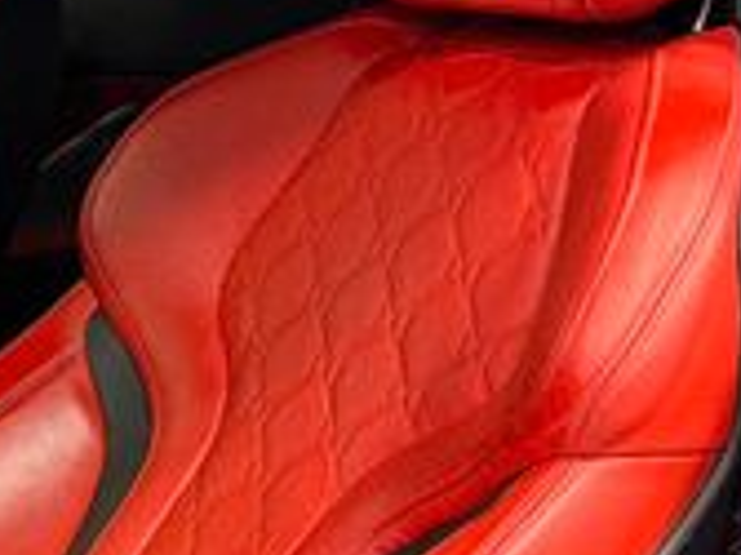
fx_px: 1968
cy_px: 568
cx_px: -266
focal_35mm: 92
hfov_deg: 19.4
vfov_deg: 15.7
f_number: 1.78
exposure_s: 1/60
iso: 250
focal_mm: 6.76
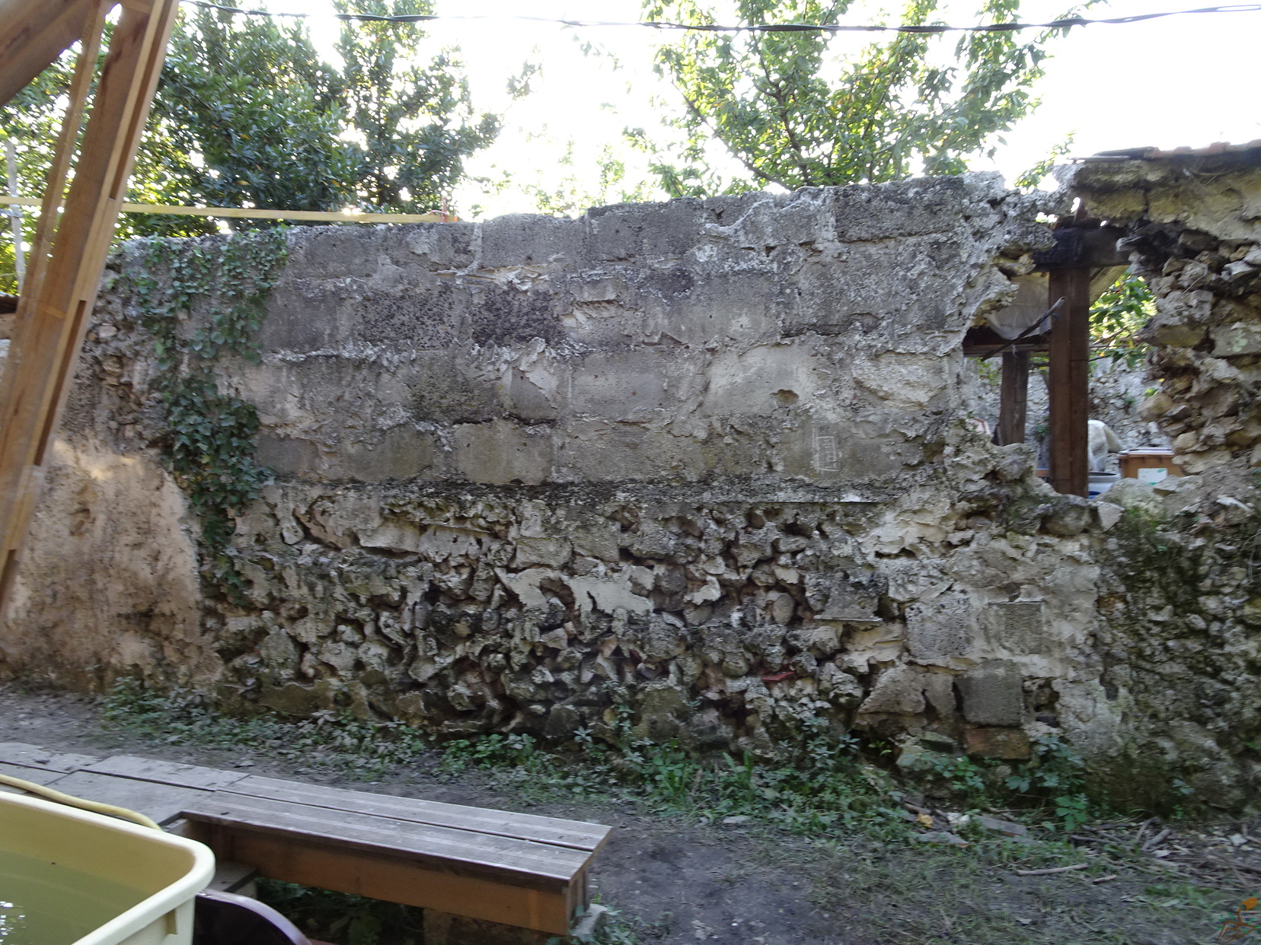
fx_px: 874
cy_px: 472
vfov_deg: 56.8
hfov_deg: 71.6
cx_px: 630
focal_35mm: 24
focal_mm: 4.1
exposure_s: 1/30
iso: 80
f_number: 3.5
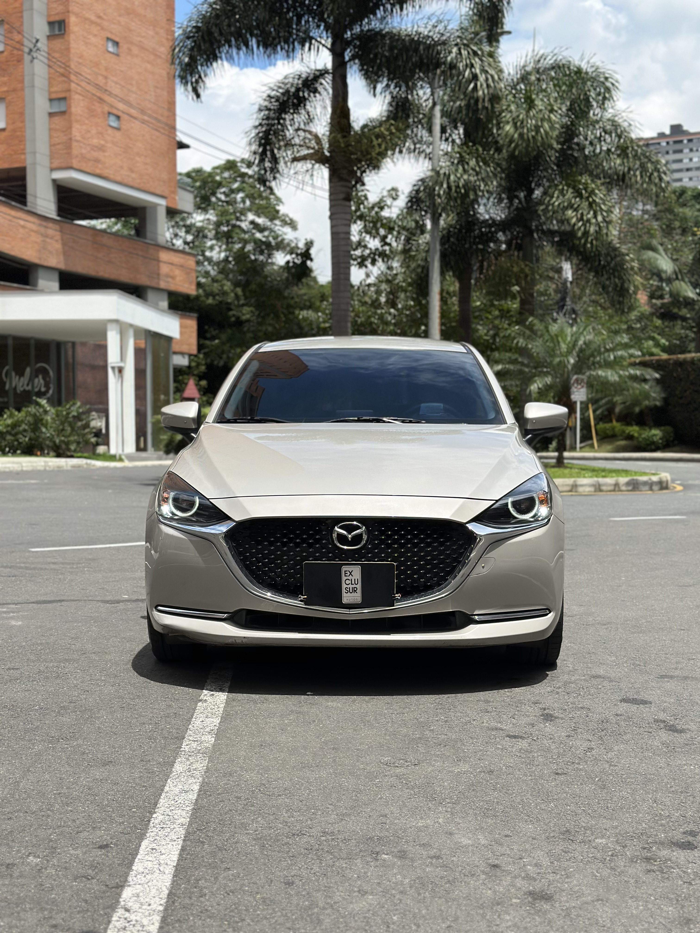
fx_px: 1294
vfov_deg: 39.7
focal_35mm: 48
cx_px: 350
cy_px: 466
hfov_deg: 30.3
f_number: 1.78
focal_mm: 6.86
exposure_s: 1/8197
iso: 100
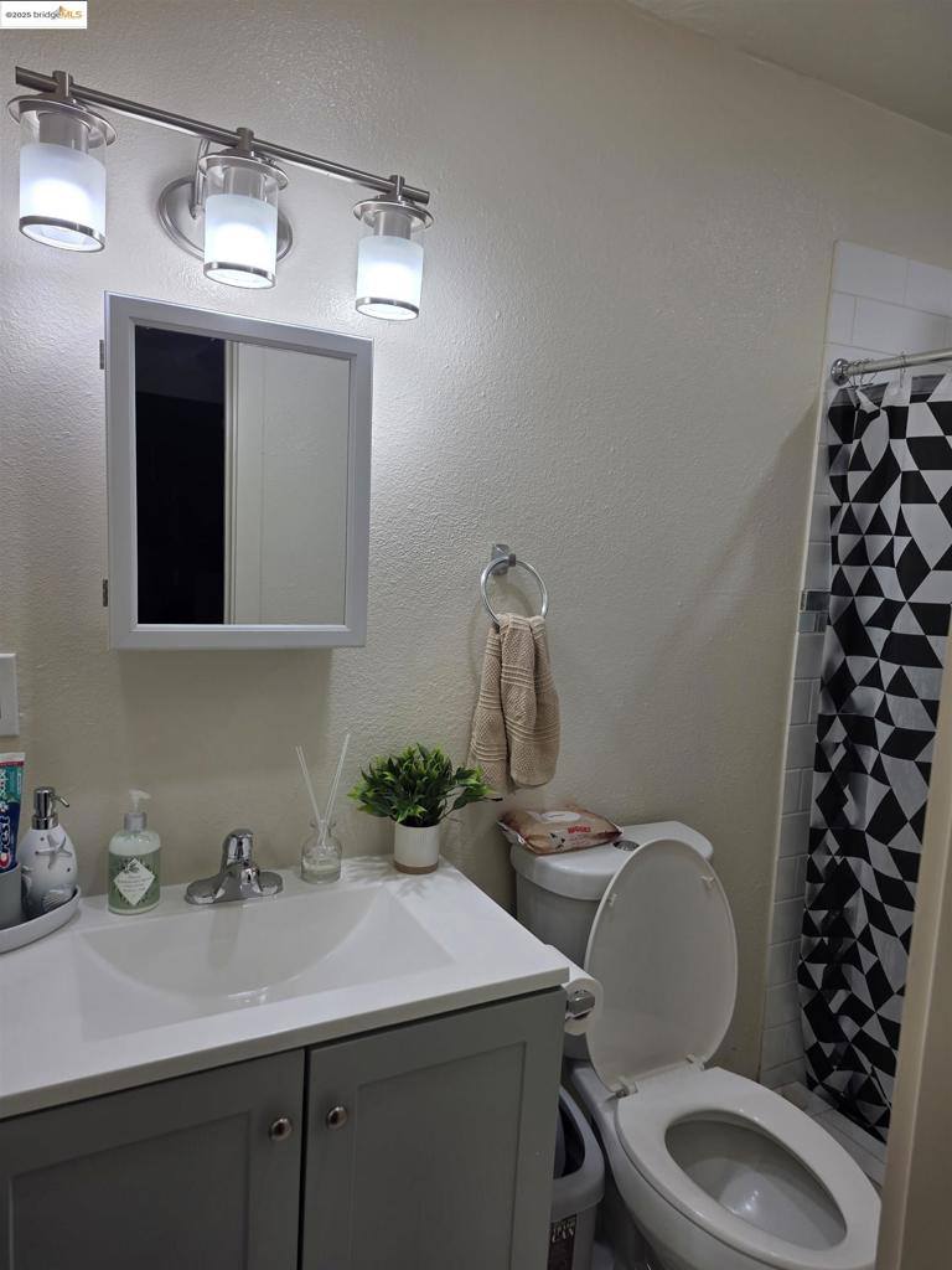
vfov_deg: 73.9
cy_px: 635
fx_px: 843
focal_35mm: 23
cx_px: 476
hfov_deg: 58.9
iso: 32
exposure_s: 1/120
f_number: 1.7
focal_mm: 6.3
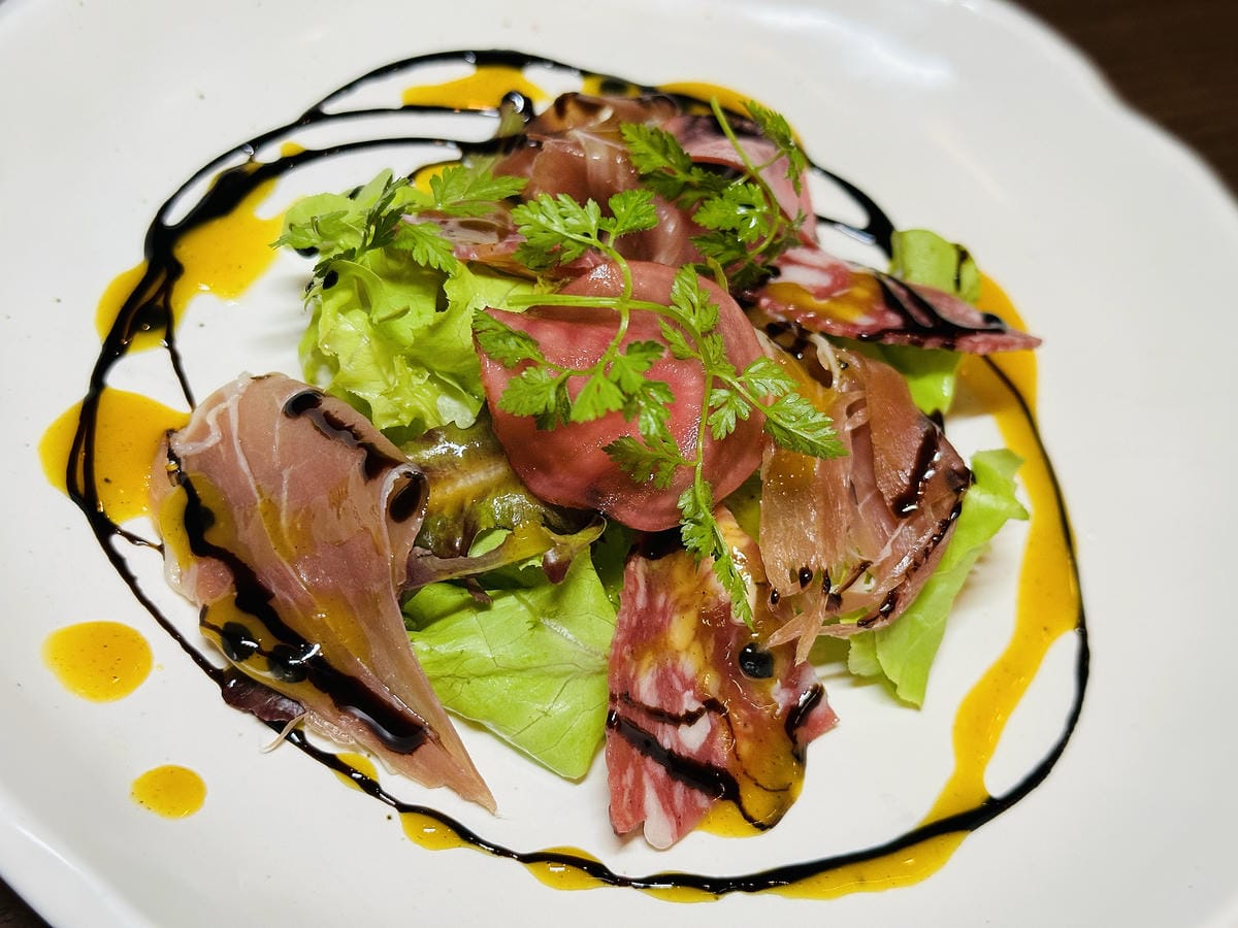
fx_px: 1717
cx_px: 619
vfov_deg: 30.3
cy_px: 464
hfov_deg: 39.7
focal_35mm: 48
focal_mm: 6.86
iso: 200
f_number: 1.78
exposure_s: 1/60
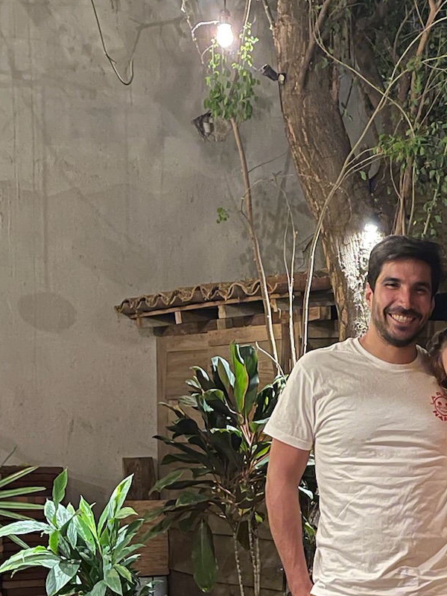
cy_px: 408
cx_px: 448
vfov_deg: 30.0
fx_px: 1102
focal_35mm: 64
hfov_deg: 22.1
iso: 1000
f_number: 1.6
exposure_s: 1/24
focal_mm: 5.1
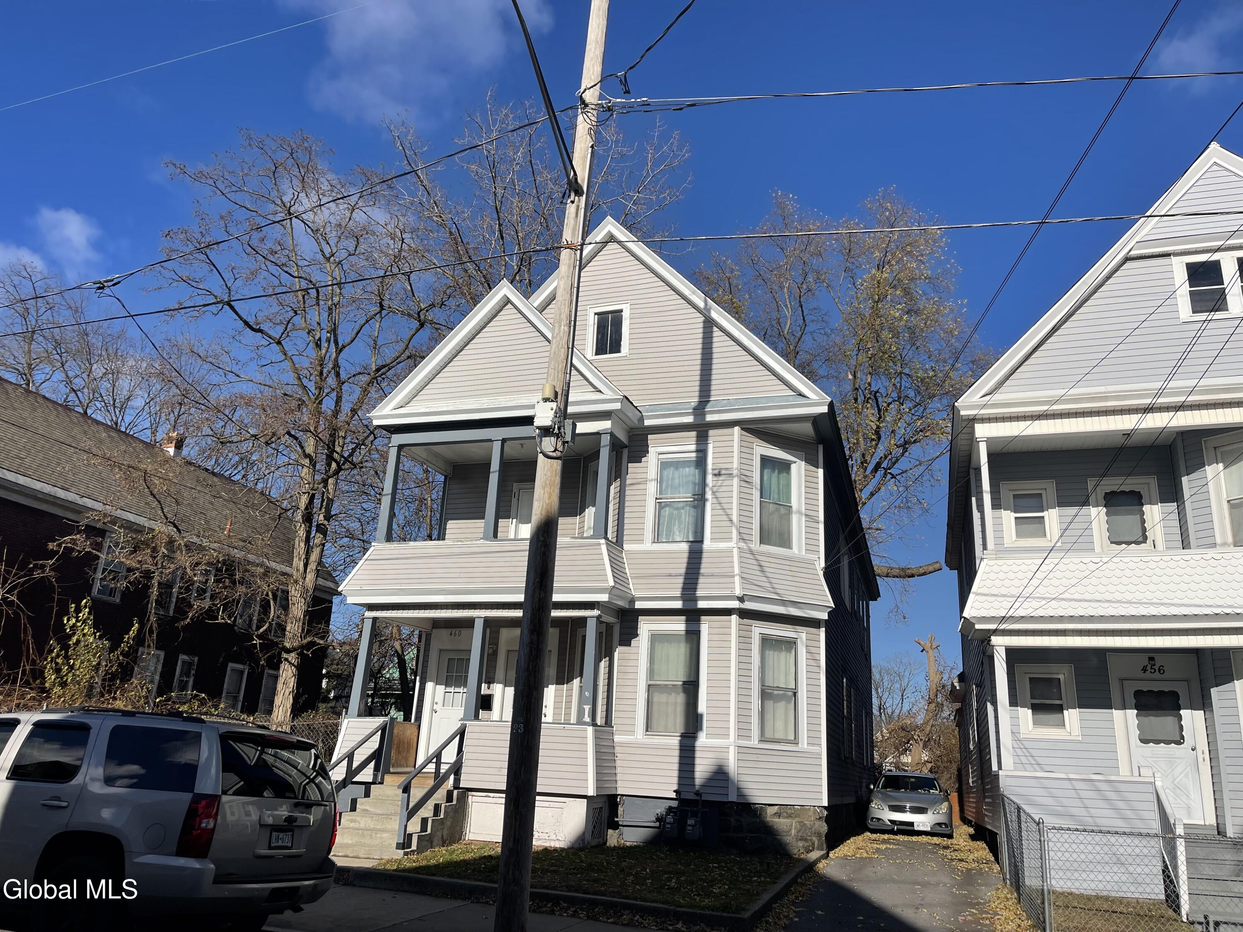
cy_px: 466
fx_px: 898
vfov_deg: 54.9
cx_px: 622
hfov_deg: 69.4
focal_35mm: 25
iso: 32
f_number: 1.6
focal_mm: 5.1
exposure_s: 1/7937
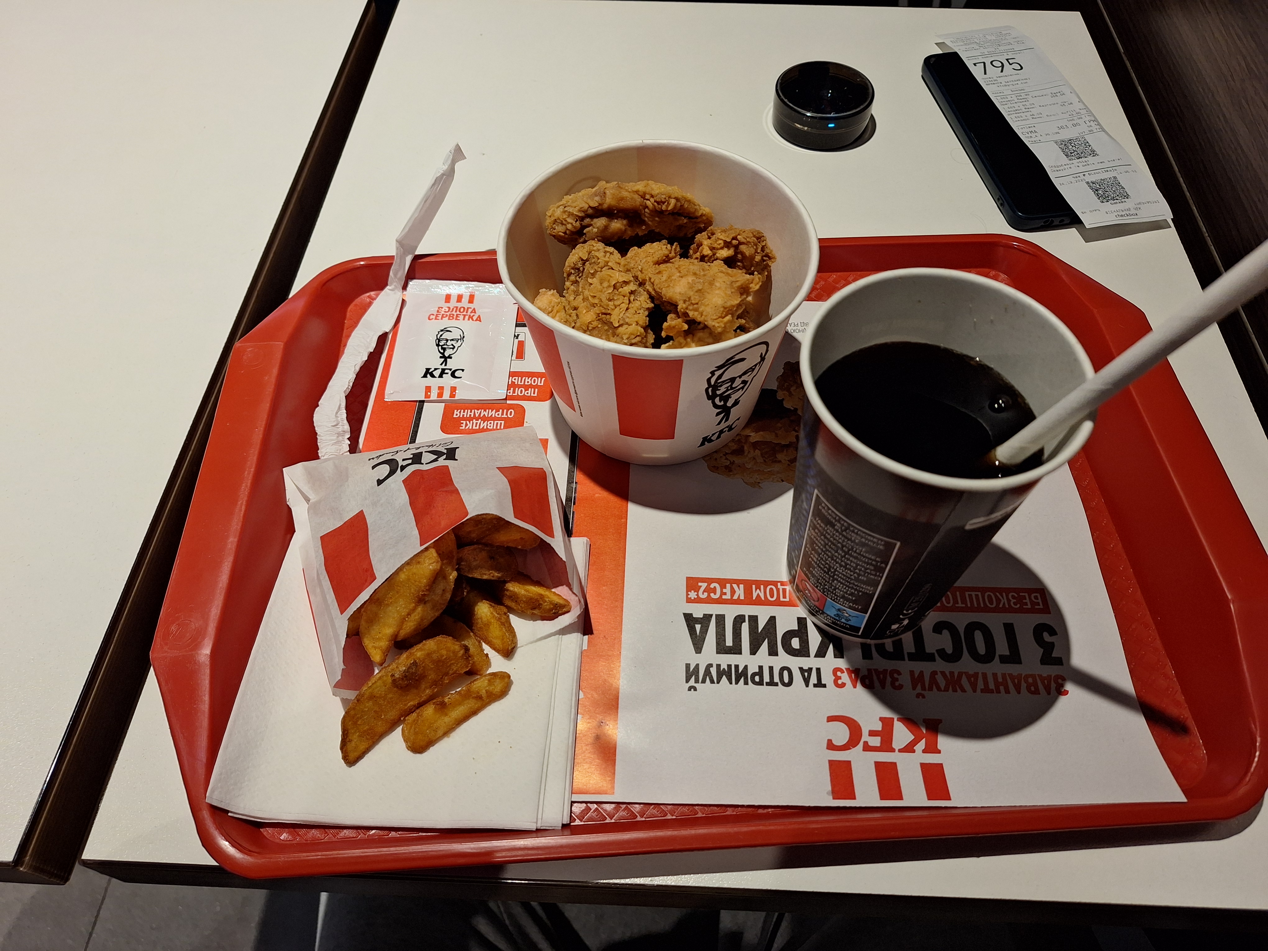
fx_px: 843
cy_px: 476
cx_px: 634
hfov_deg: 73.9
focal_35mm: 23
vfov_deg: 58.9
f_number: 1.8
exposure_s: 1/50
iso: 125
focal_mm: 5.54
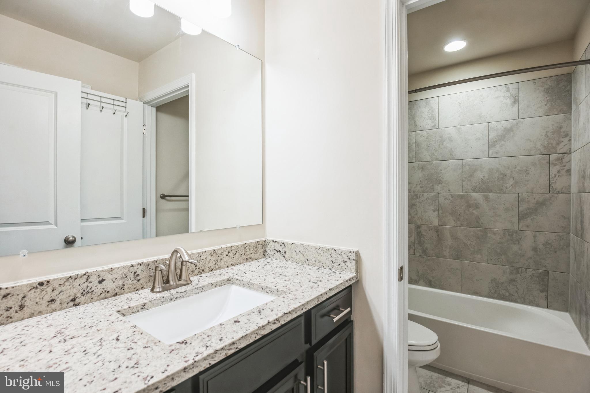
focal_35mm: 16
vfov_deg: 73.7
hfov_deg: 96.7
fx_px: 262
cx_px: 295
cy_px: 196
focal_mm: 16
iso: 800
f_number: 6.3
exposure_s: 1/50
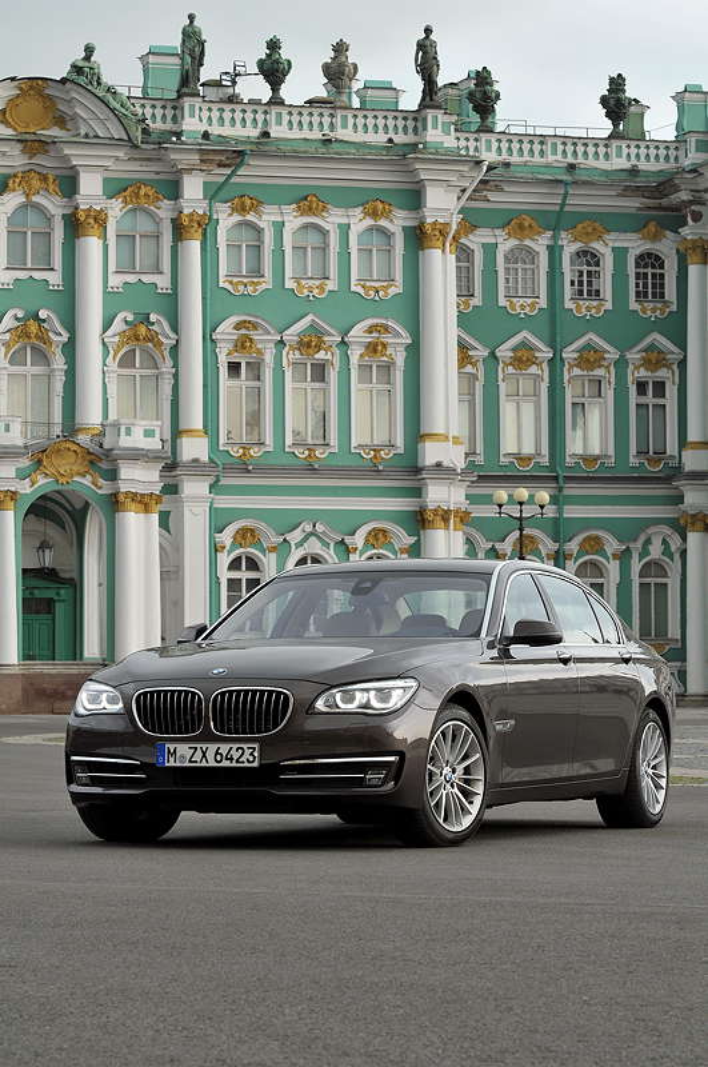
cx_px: 354
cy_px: 534
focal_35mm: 105
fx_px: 3107
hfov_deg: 13.0
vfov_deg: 19.5
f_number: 8
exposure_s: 1/90
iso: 200
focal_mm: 70
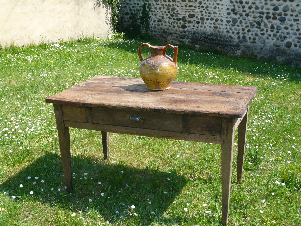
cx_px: 150
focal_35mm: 43
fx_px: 374
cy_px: 113
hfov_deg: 43.9
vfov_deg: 33.6
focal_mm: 7
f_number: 3.4
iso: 100
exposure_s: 1/500
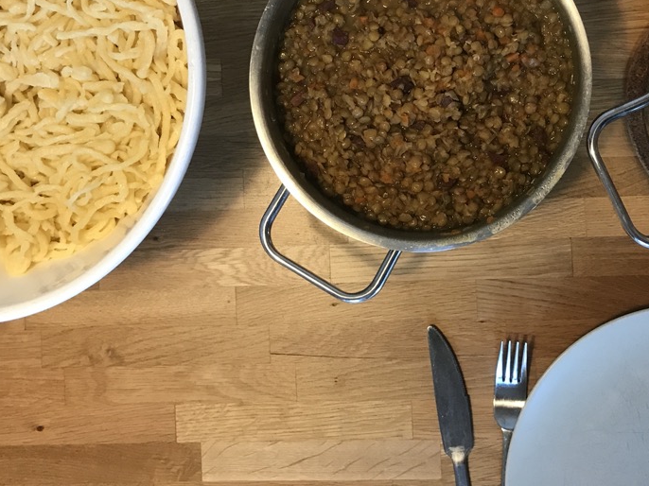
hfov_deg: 38.8
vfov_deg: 28.7
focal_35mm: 49
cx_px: 383
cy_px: 64
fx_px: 918
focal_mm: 3.99
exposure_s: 1/17
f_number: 1.8
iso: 40
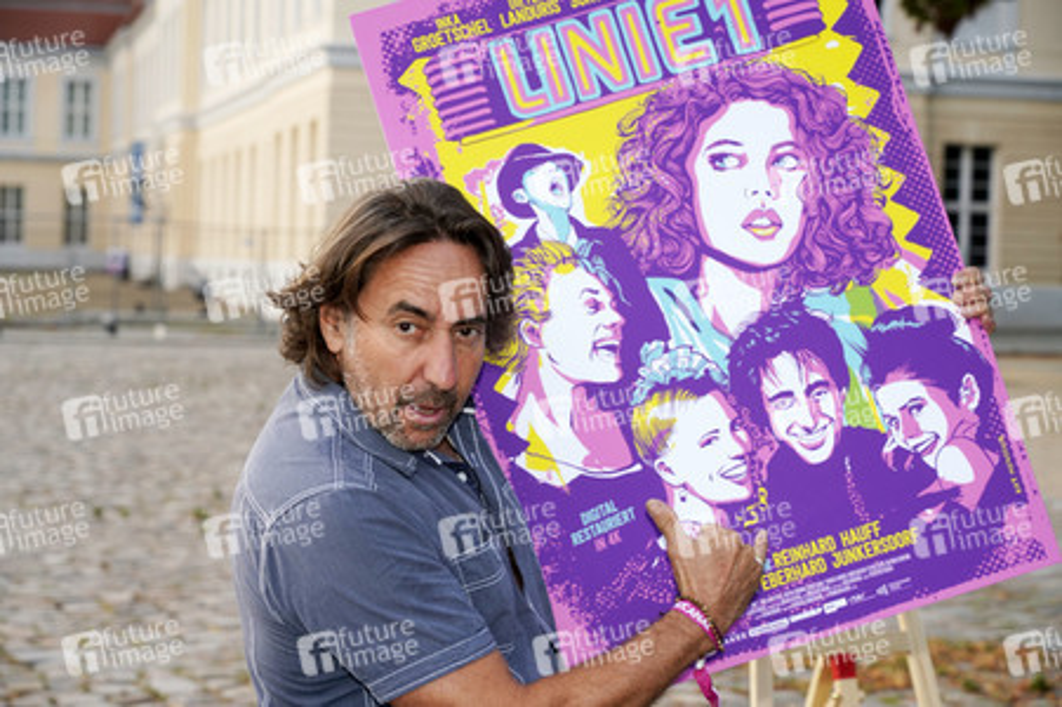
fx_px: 2417
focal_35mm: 82
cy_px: 354
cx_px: 531
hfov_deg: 24.8
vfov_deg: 16.6
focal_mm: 82
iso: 640
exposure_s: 1/60
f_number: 7.1
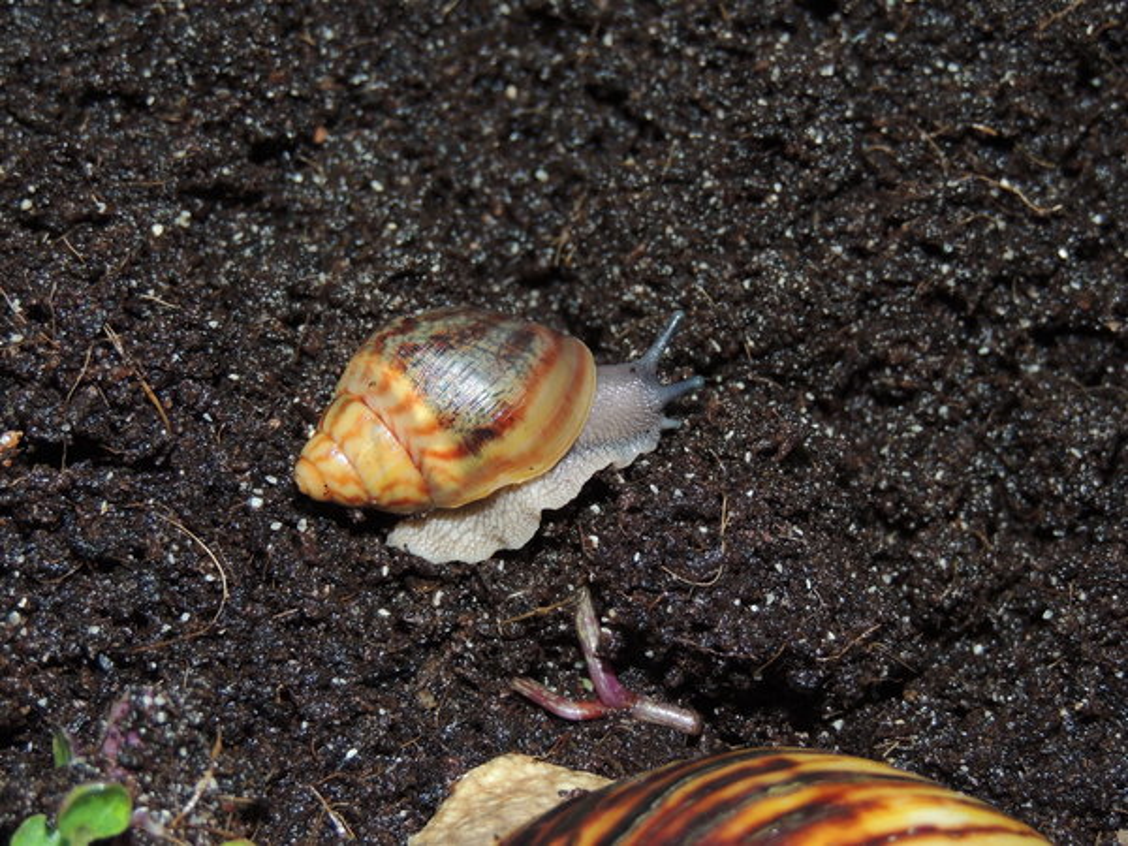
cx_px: 564
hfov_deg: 21.8
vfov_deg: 16.4
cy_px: 423
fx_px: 2933
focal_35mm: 90
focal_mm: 16
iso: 200
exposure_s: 1/60
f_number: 4.1
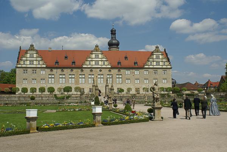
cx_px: 114
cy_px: 76
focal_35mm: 42
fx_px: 265
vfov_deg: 32.0
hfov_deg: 46.3
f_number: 13
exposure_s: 1/1000
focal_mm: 28
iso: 400
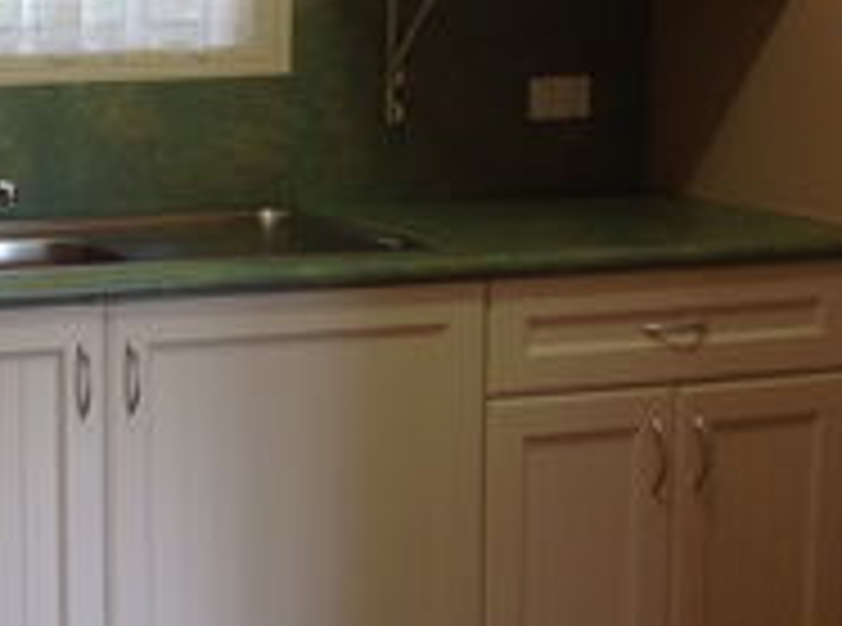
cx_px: -162
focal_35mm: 90
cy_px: 122
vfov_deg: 16.2
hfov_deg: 20.5
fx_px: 2182
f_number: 2.4
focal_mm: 4.28
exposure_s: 1/25
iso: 64
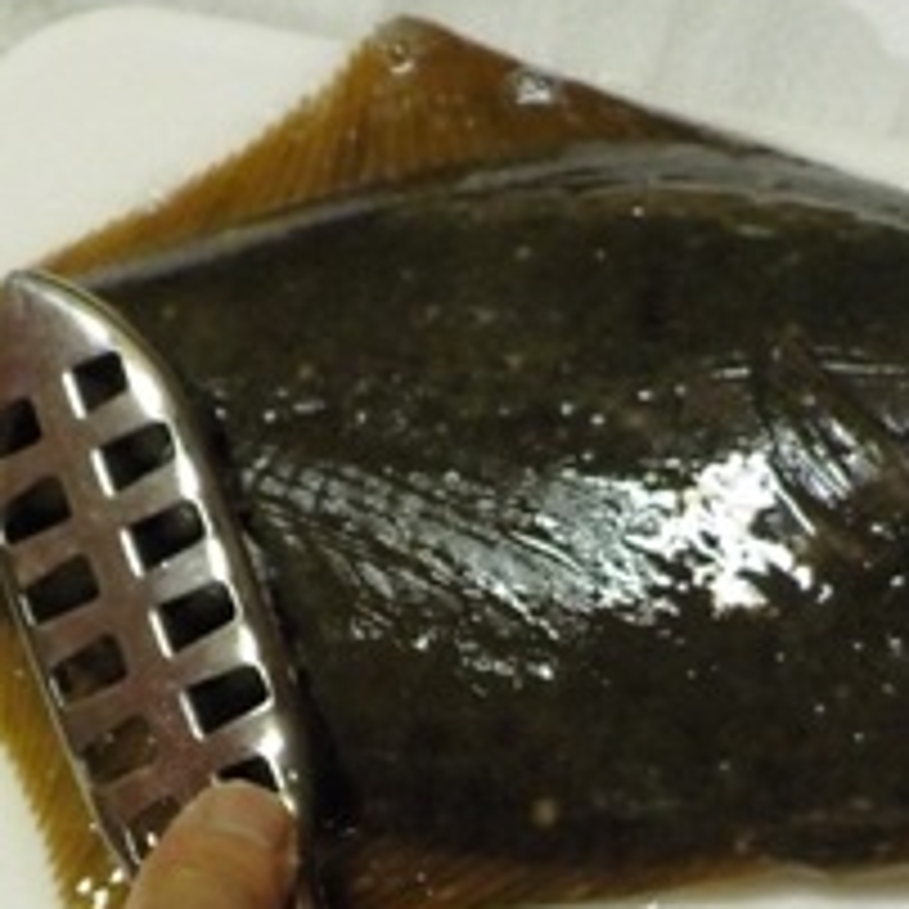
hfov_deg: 20.6
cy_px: 878
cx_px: 360
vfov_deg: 20.1
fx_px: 2496
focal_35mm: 84
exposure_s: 1/30
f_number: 3.3
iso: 320
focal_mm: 4.1
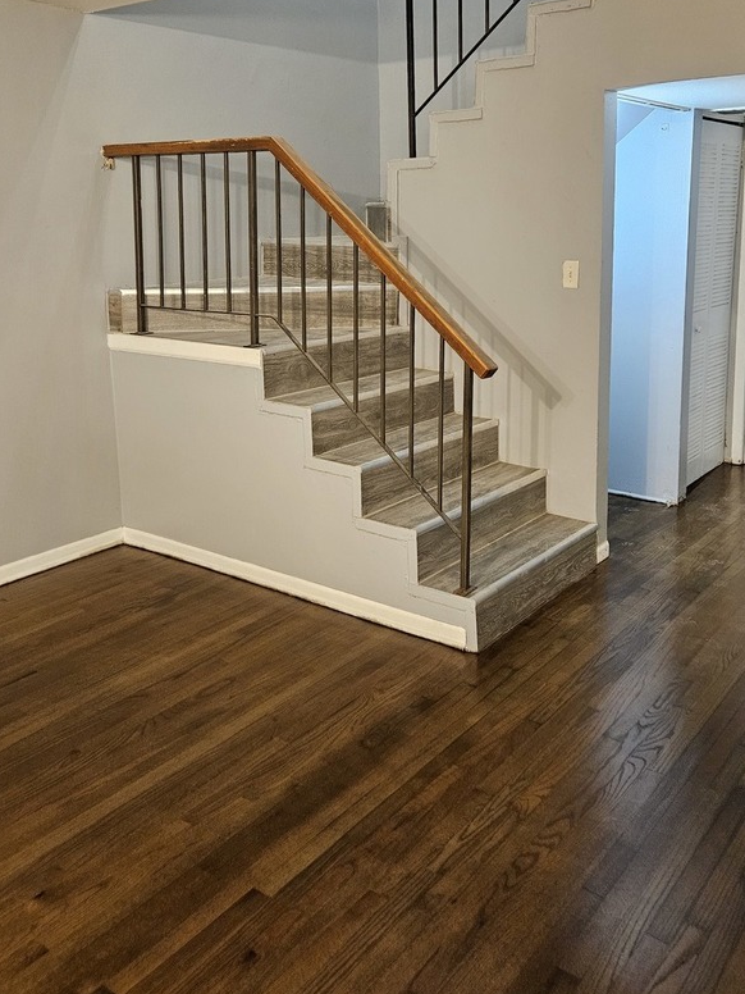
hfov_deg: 44.1
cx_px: 424
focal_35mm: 32
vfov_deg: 56.1
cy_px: 370
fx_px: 918
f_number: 1.8
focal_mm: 5.4
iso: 640
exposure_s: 1/60
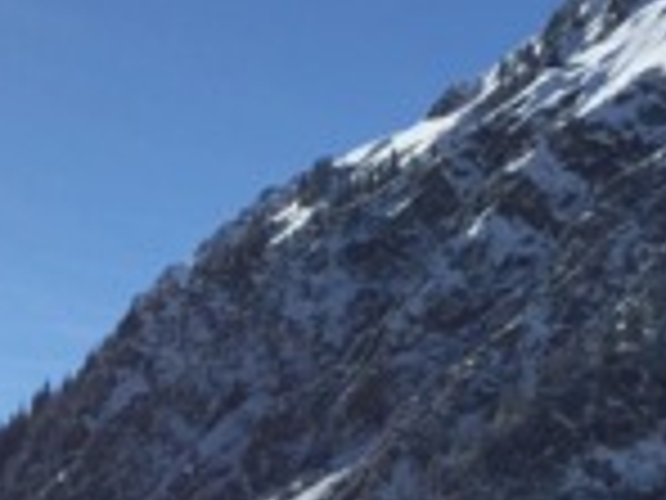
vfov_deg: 12.3
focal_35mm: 115
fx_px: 2213
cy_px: 725
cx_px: 200
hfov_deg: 17.1
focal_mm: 4.15
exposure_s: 1/5650
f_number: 2.2
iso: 32
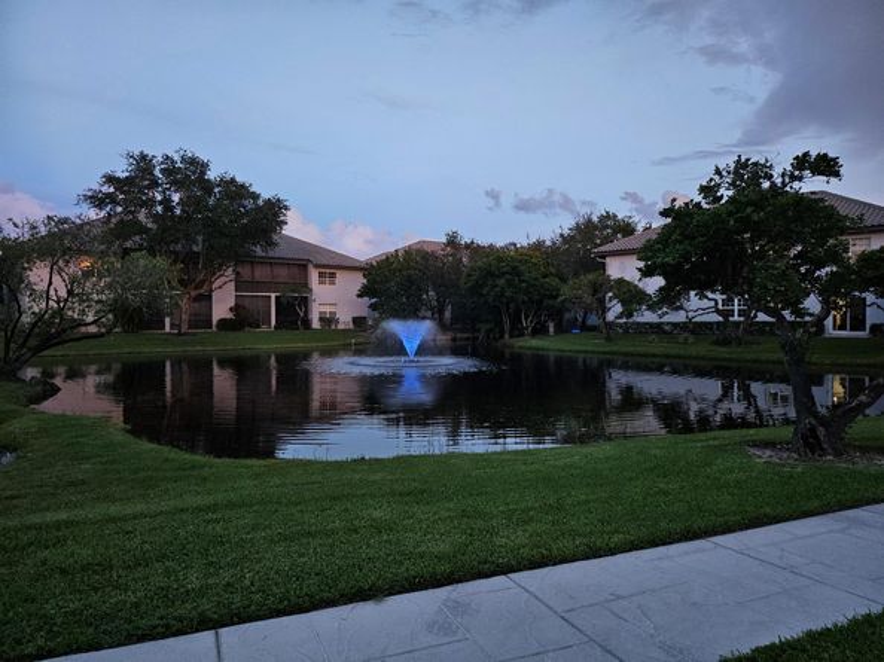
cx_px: 442
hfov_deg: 71.6
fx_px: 613
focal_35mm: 24
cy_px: 331
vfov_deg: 56.8
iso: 200
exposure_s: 1/120
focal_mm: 5
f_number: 1.8
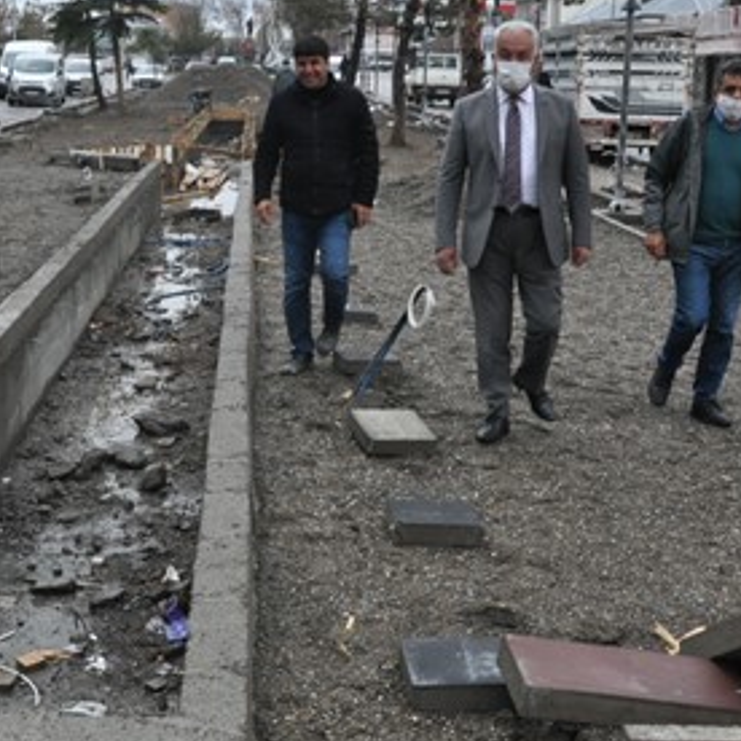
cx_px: 223
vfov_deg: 31.6
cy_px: 354
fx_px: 1308
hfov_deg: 31.3
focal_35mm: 54
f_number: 13
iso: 1000
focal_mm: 18
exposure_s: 1/160
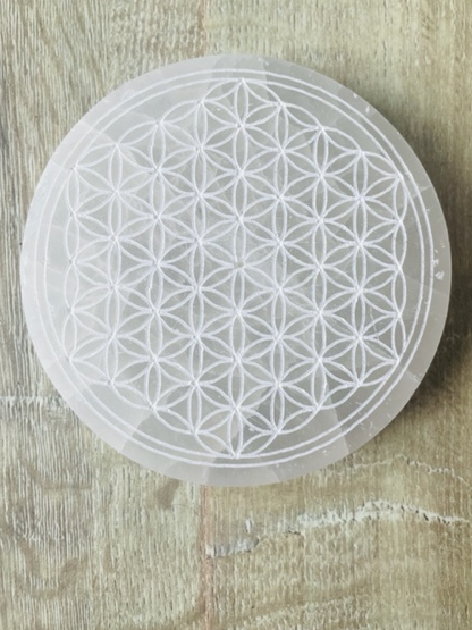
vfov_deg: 59.8
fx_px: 546
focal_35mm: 30
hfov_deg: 46.7
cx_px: 261
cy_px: 277
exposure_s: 1/380
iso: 32
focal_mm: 4.2
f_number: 1.6
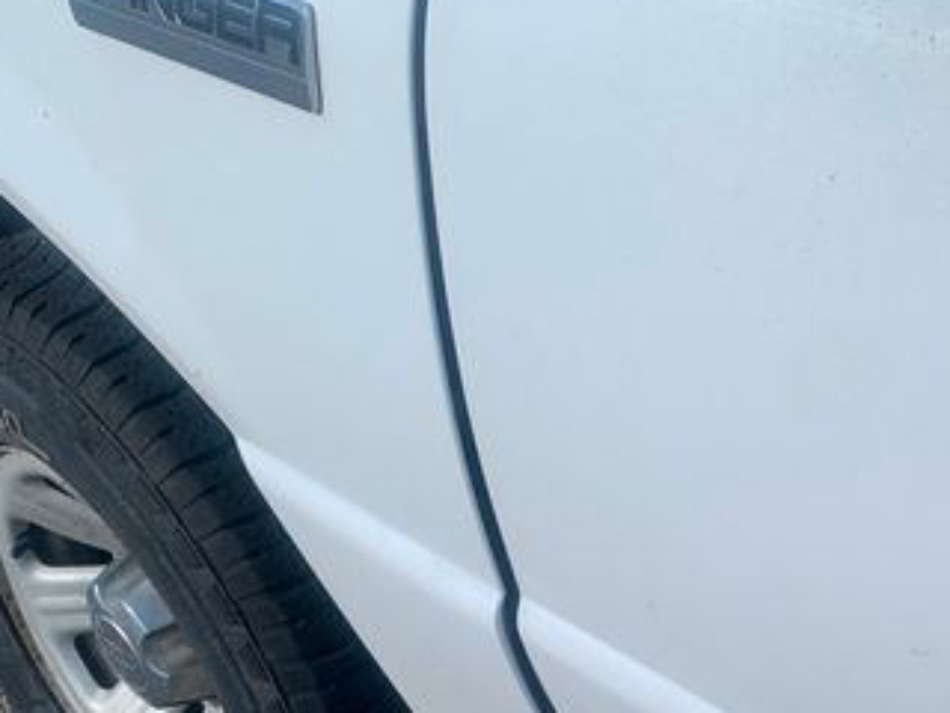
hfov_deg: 36.4
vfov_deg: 27.2
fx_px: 1427
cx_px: 644
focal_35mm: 52
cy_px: 624
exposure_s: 1/2160
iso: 25
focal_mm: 4.25
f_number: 1.8
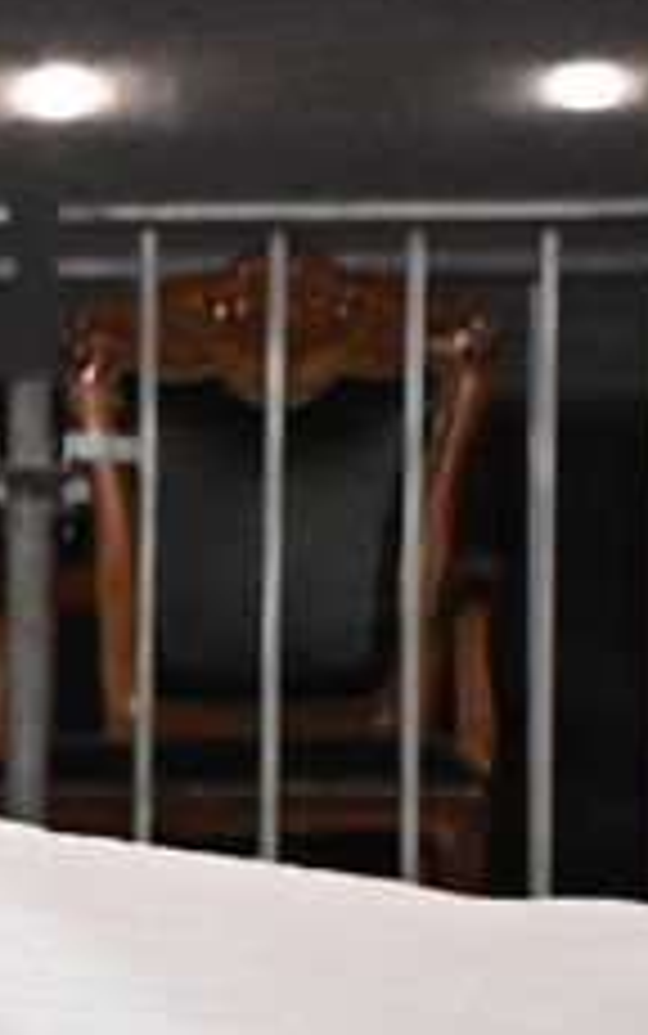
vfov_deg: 1.8
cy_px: 1274
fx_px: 33216
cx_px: -1904
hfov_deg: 1.1
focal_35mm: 1177
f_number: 5.6
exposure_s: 1/250
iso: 3200
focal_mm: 190
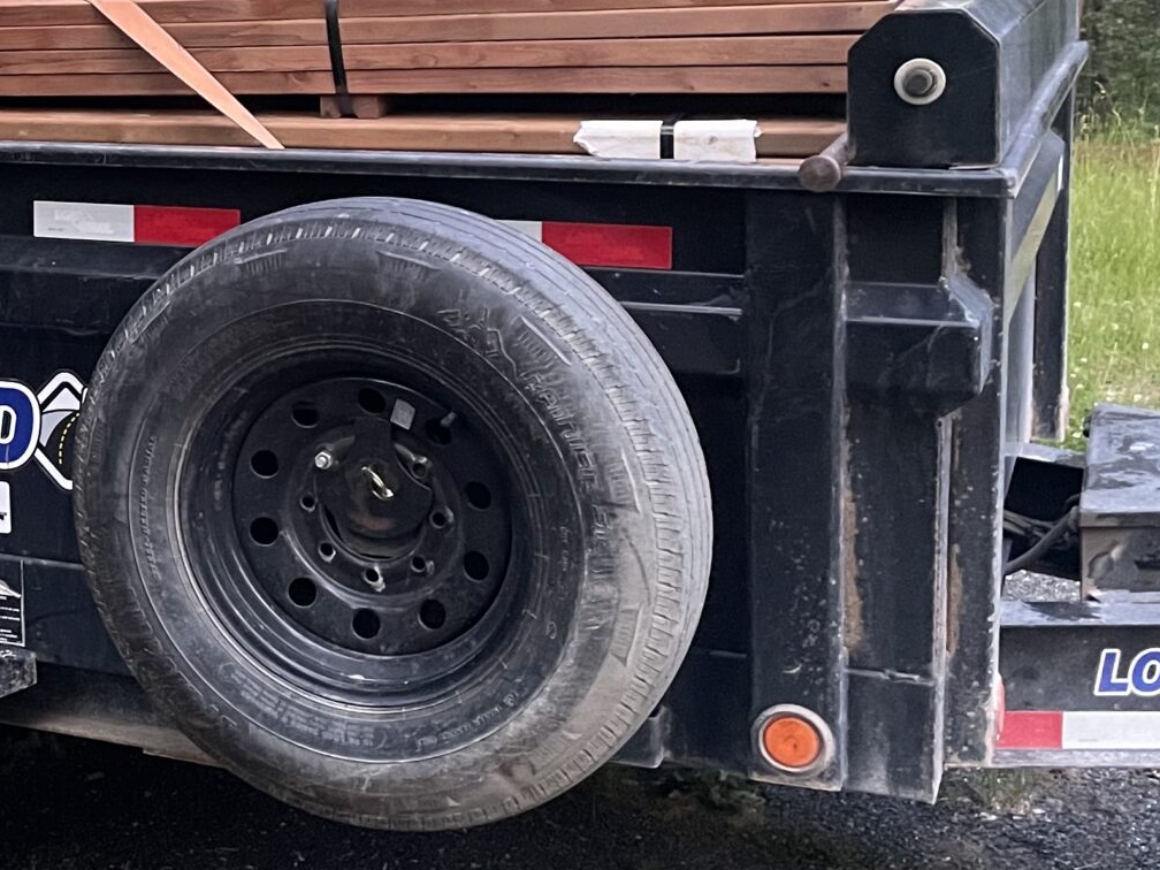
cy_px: 206
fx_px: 2212
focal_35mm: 66
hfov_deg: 26.9
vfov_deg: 22.0
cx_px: -128
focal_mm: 4.2
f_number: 1.6
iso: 500
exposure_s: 1/42
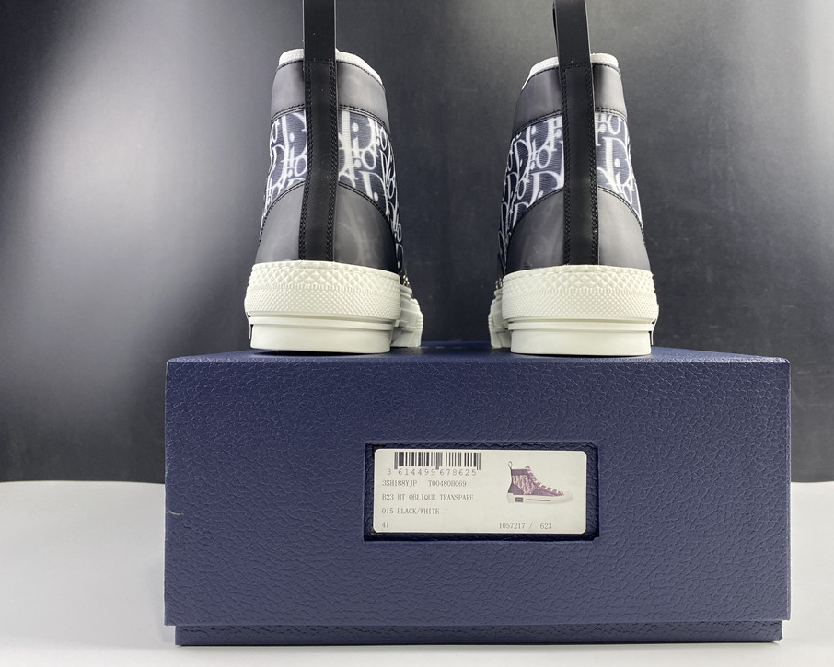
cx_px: 458
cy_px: 324
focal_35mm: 28
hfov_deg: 62.1
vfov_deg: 51.5
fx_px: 691
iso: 100
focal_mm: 4.25
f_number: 1.8
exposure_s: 1/50
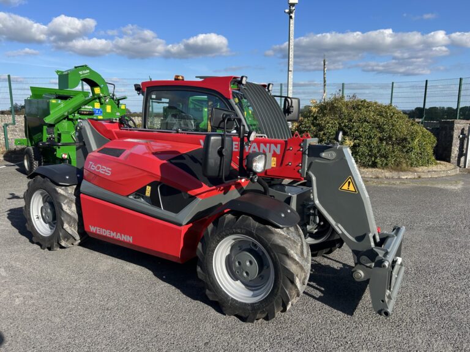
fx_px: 353
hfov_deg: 67.3
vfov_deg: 53.1
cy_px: 176
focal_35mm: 26
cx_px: 235
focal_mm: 5.7
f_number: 1.5
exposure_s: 1/2571
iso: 50
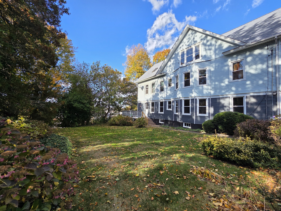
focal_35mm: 13
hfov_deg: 106.2
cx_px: 140
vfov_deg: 89.9
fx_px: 106
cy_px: 106
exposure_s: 1/777
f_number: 2.2
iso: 50
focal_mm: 2.2
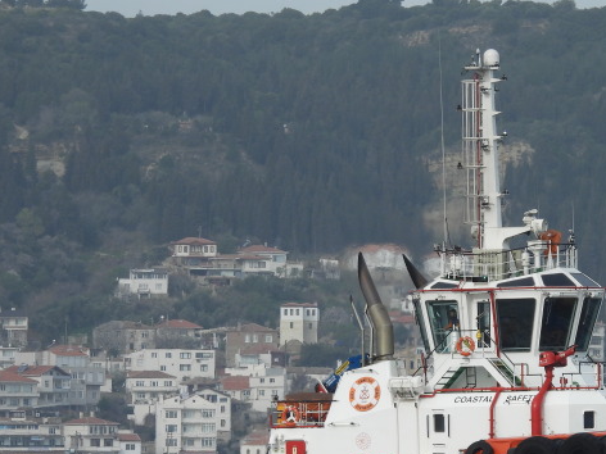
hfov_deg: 4.5
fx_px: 7720
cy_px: 353
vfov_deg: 3.4
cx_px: 511
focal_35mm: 441
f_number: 4.5
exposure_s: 1/640
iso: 100
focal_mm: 46.4
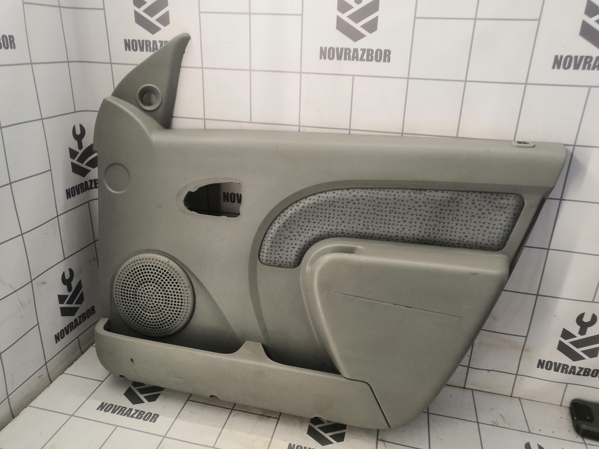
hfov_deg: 65.3
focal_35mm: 27
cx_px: 300
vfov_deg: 51.4
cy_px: 224
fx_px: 467
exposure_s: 1/50
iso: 100
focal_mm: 3.95
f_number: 1.8
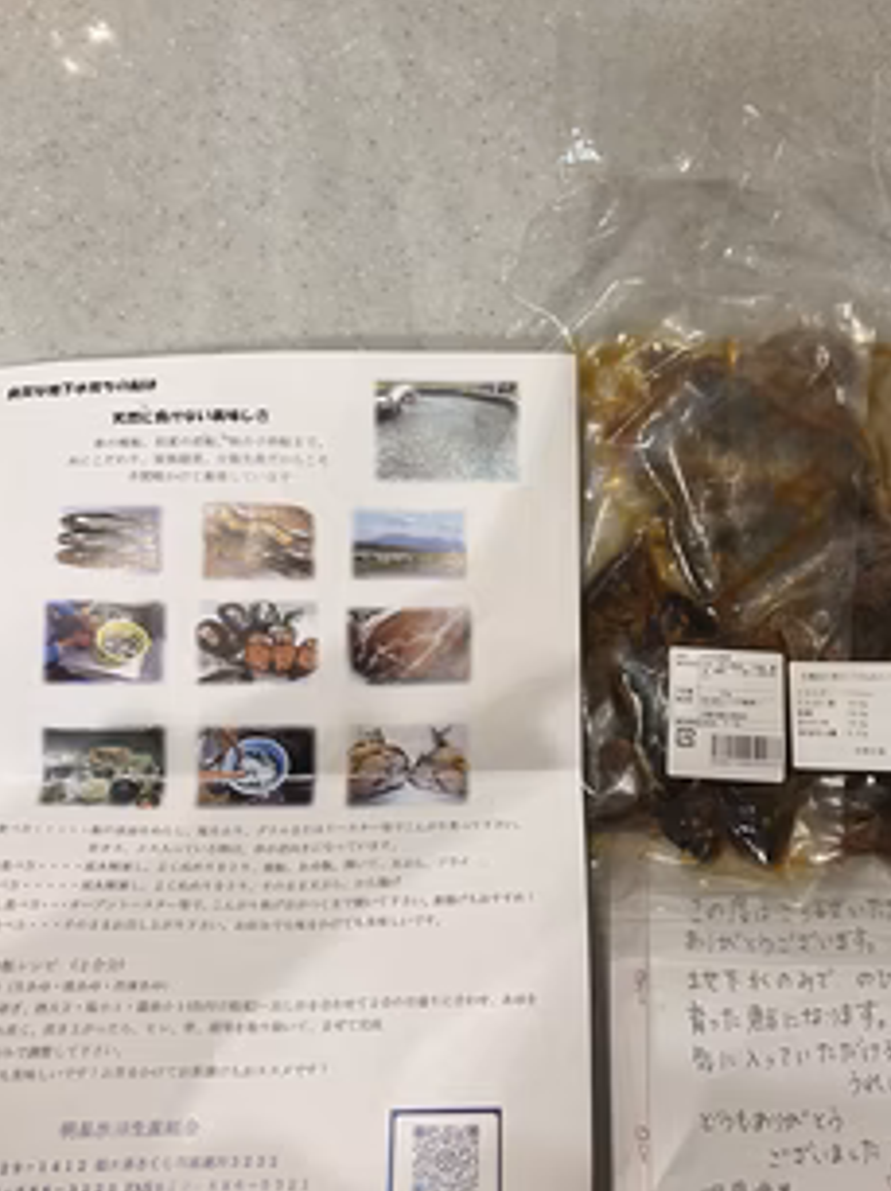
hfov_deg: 41.5
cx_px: 549
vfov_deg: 53.8
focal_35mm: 34
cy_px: 677
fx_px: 1168
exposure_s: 1/49
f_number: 1.5
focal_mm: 5.7
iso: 125
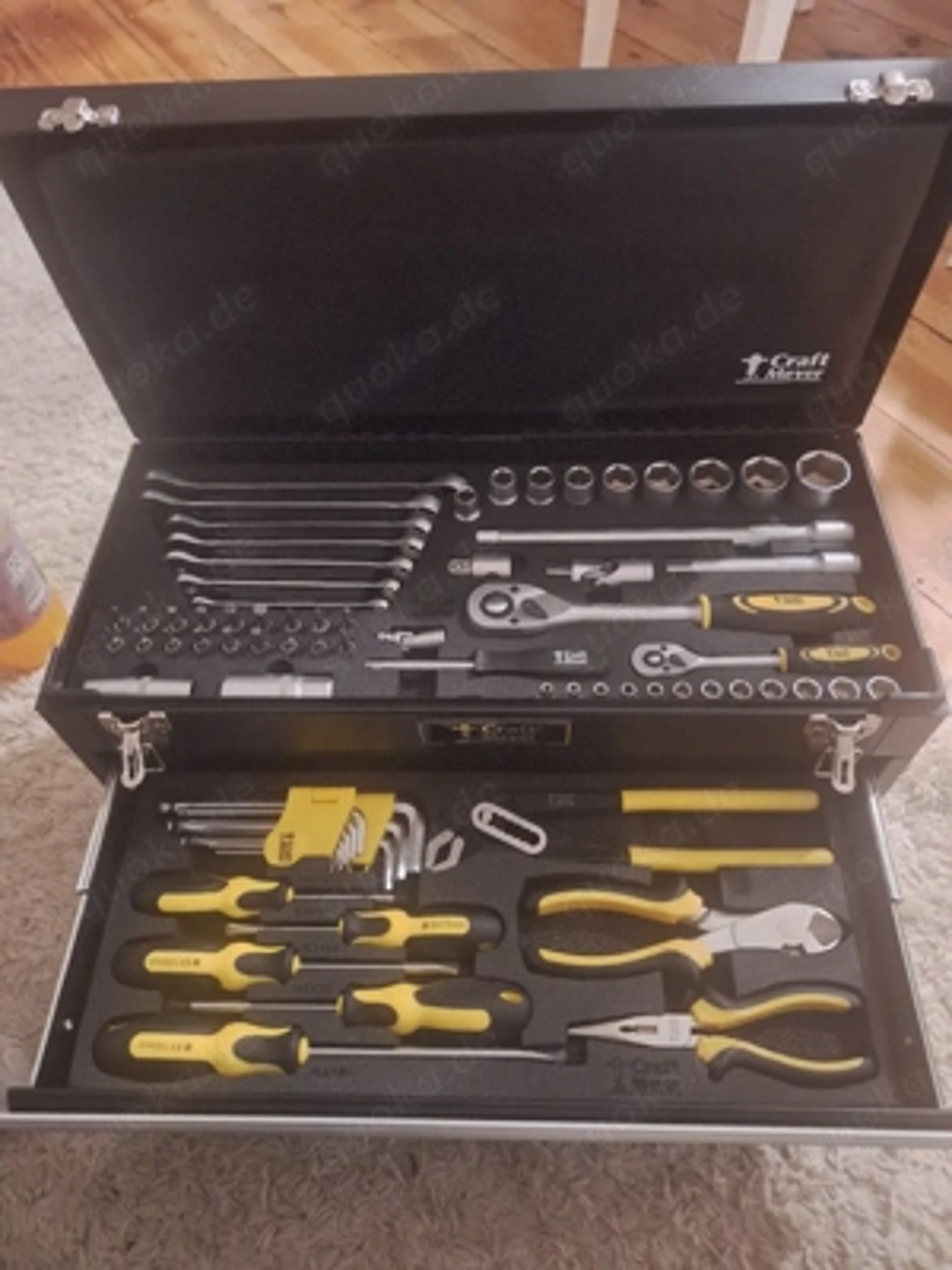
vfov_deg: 73.9
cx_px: 476
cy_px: 635
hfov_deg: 58.9
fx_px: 843
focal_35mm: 23
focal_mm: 5.54
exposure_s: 1/17
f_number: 1.8
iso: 1250
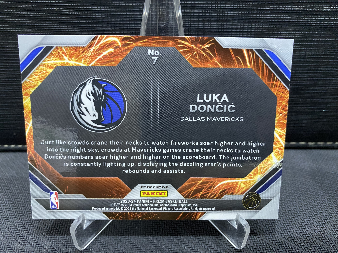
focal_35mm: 25
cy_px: 126
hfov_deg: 69.4
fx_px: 244
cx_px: 169
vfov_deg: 54.9
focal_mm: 4.25
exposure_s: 1/25
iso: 500
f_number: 1.8
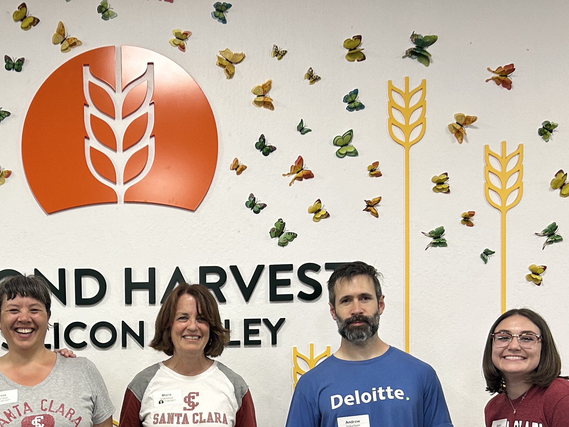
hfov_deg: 37.9
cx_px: 138
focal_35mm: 49
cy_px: 399
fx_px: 806
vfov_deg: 28.3
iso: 125
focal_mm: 5.7
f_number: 1.5
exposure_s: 1/60
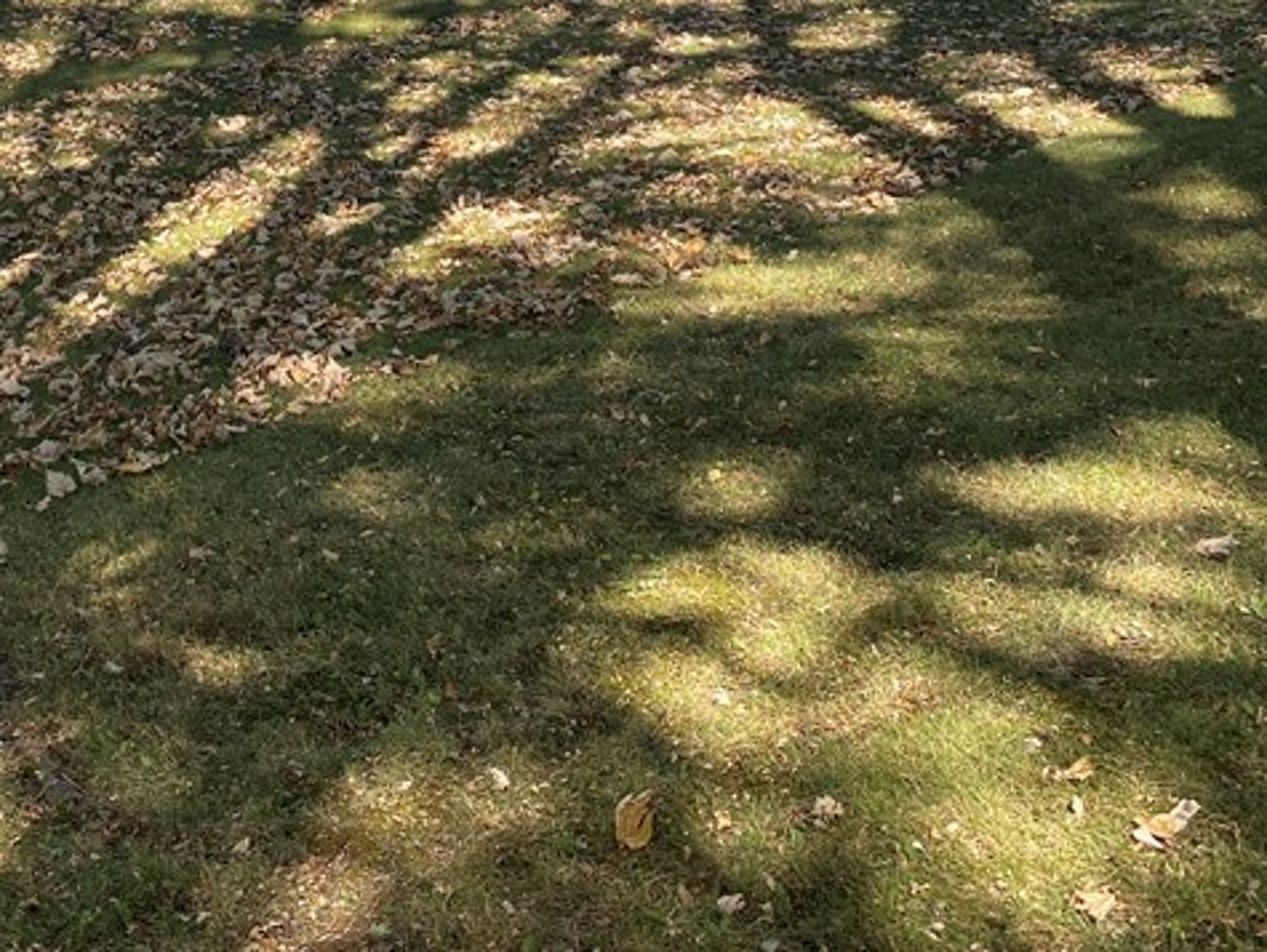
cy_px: 40
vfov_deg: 25.1
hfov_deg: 32.6
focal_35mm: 56
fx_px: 2051
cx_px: 125
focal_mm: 4.25
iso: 32
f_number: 1.8
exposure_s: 1/949
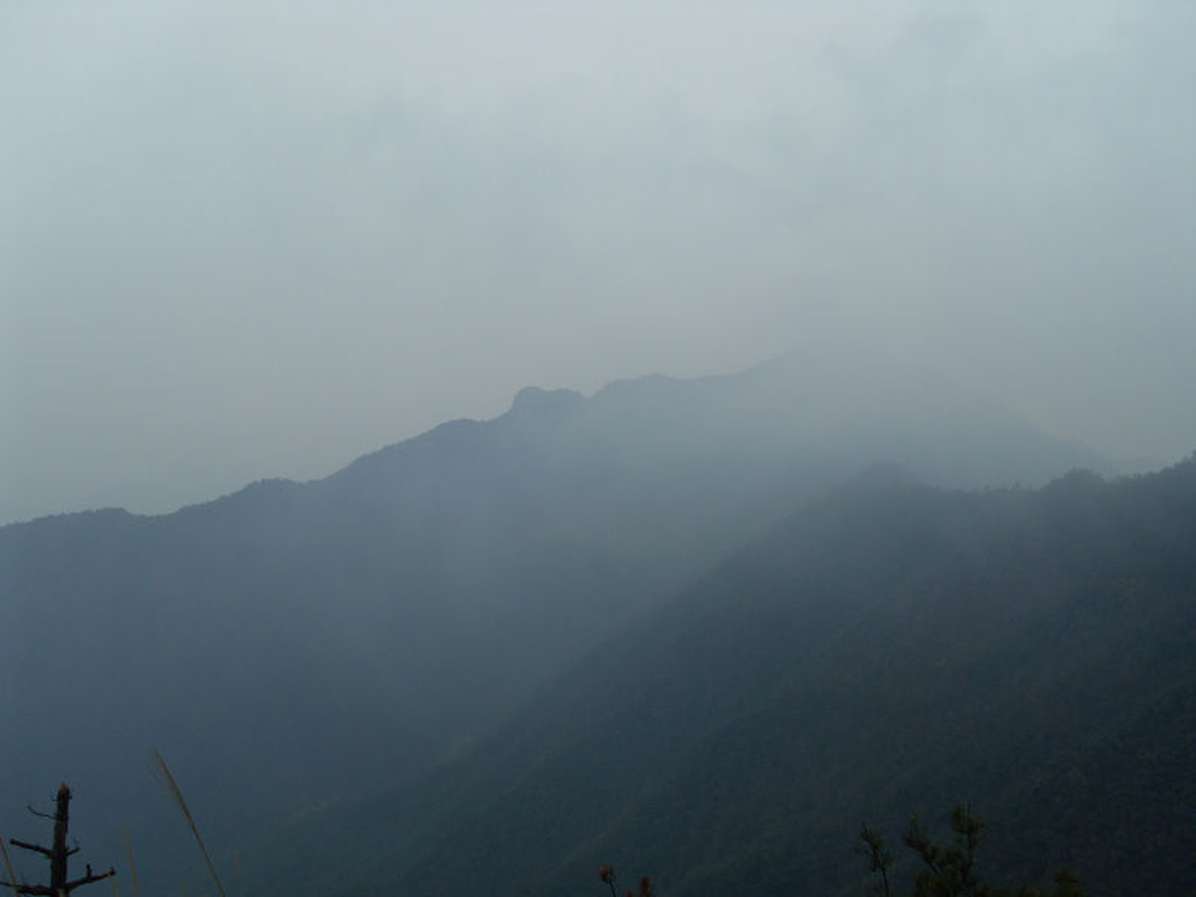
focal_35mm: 37
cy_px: 448
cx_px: 598
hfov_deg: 50.1
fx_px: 1278
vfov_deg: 38.7
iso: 80
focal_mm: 6.3
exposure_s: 1/180
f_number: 7
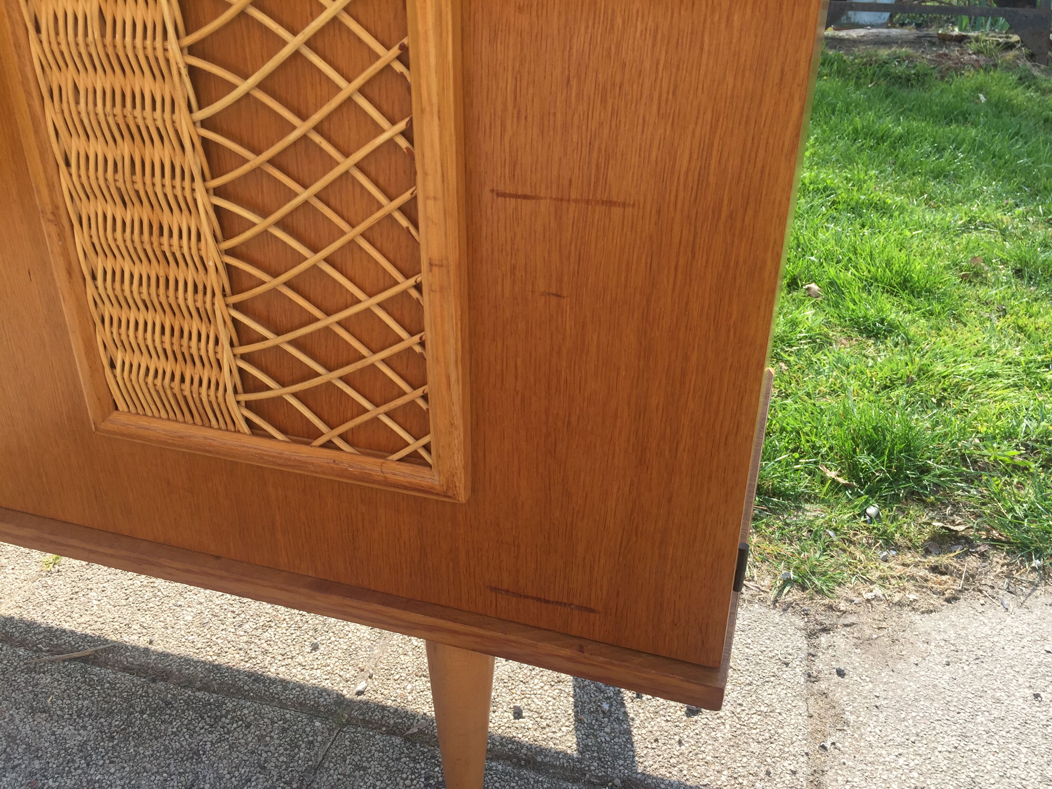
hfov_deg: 61.7
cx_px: 526
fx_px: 881
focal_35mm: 29
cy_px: 394
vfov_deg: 48.2
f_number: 2.2
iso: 32
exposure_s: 1/590
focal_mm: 4.15
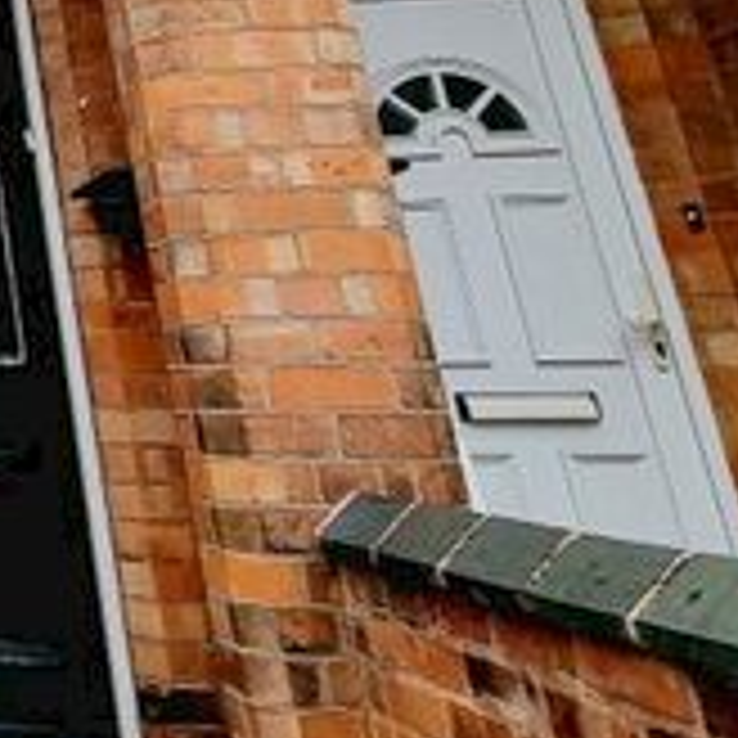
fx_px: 1182
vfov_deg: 30.6
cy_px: -97
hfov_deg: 22.9
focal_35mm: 49
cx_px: -526
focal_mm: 2.2
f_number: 2.2
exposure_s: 1/1424
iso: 50
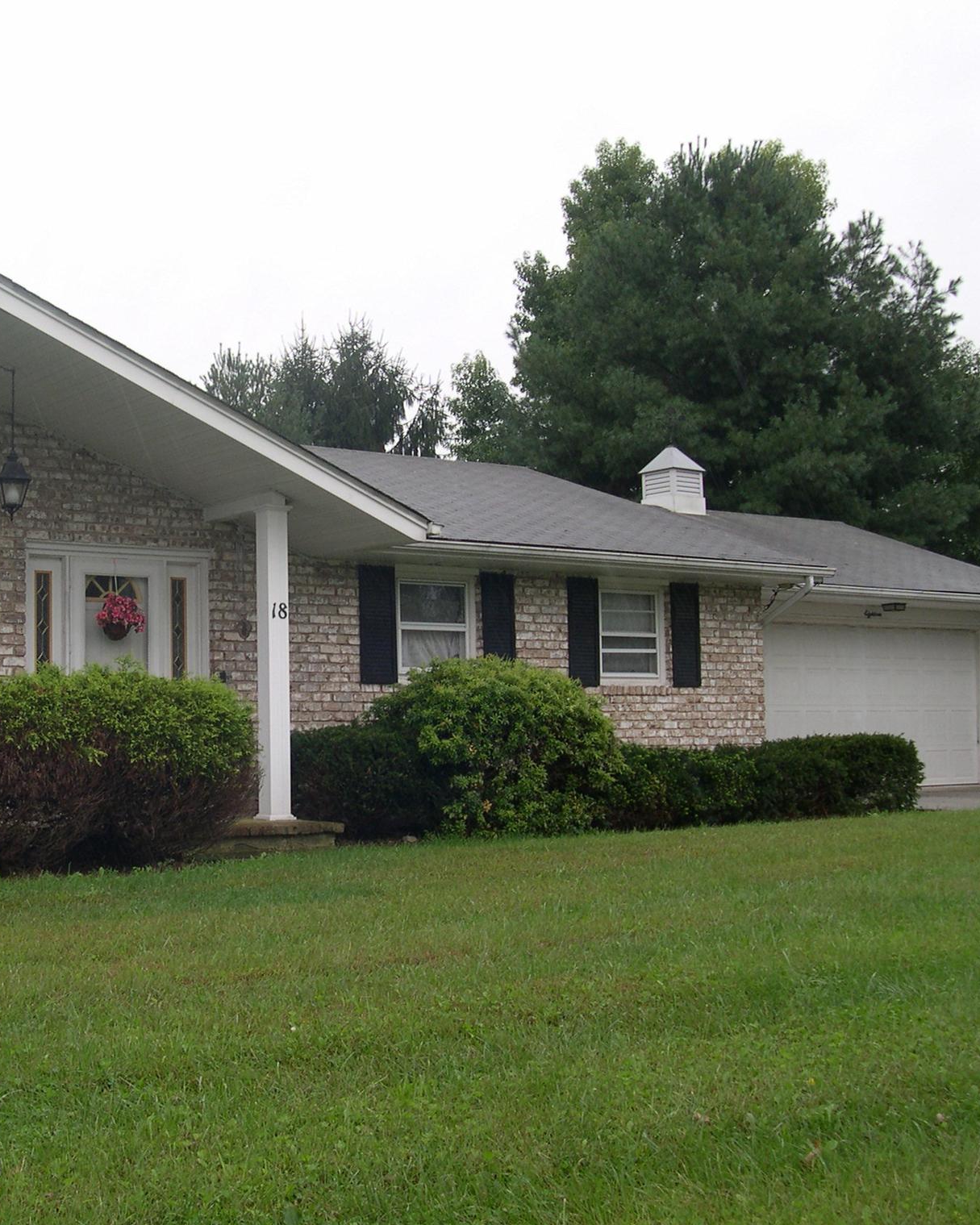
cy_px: 606
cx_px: 221
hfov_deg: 29.7
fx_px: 1813
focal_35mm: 50
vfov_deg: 37.3
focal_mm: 8
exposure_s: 1/85.1
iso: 100
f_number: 7.6
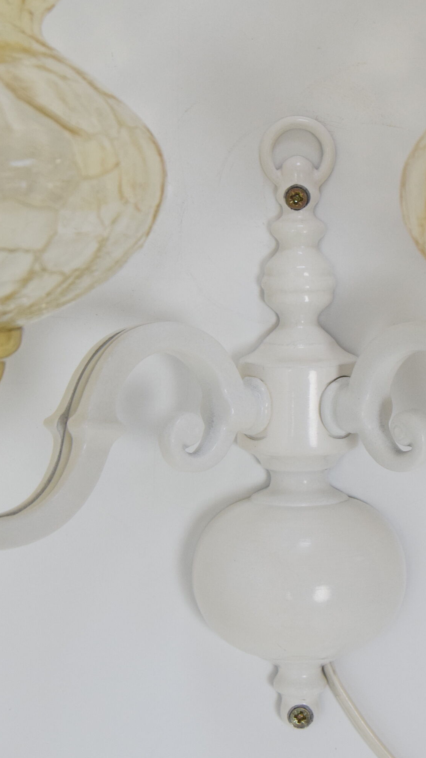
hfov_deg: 12.2
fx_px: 1988
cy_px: 379
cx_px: 290
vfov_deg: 21.6
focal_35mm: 99
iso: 1600
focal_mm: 42
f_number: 7.1
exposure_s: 1/200
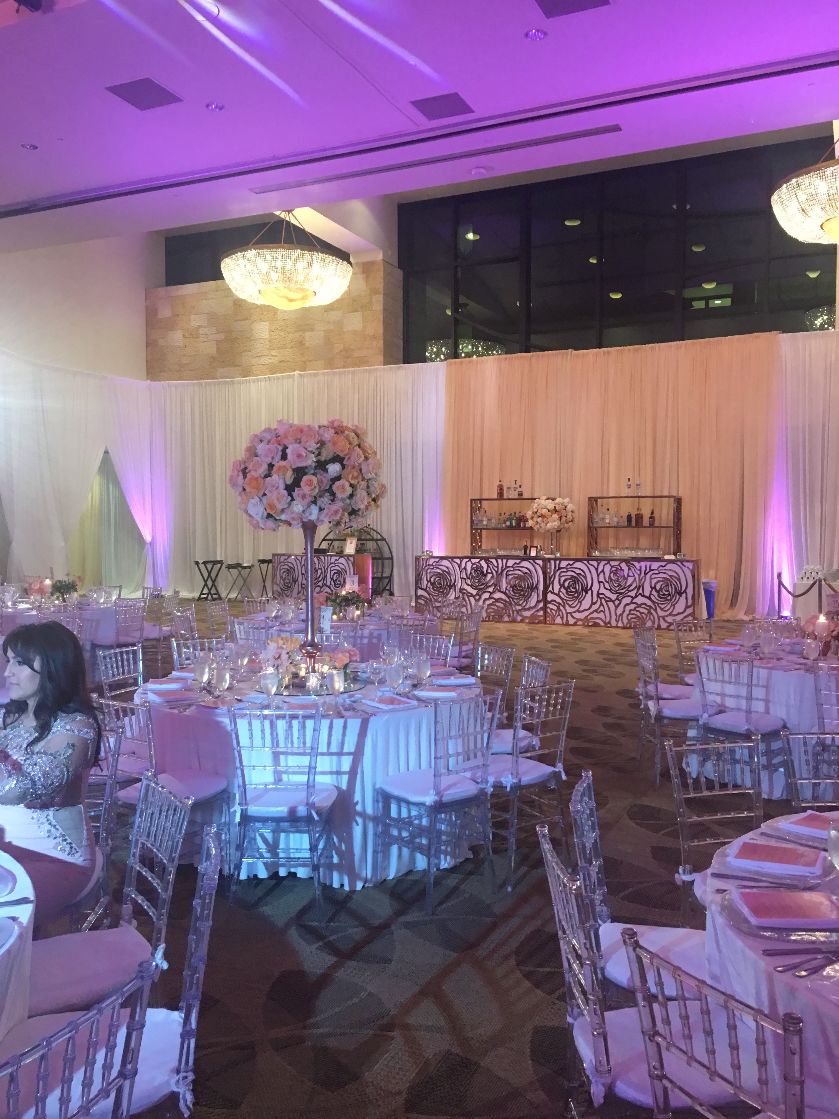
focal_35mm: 29
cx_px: 420
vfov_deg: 61.7
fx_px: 937
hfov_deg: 48.2
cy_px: 560
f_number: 2.2
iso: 100
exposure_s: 1/10
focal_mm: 4.15
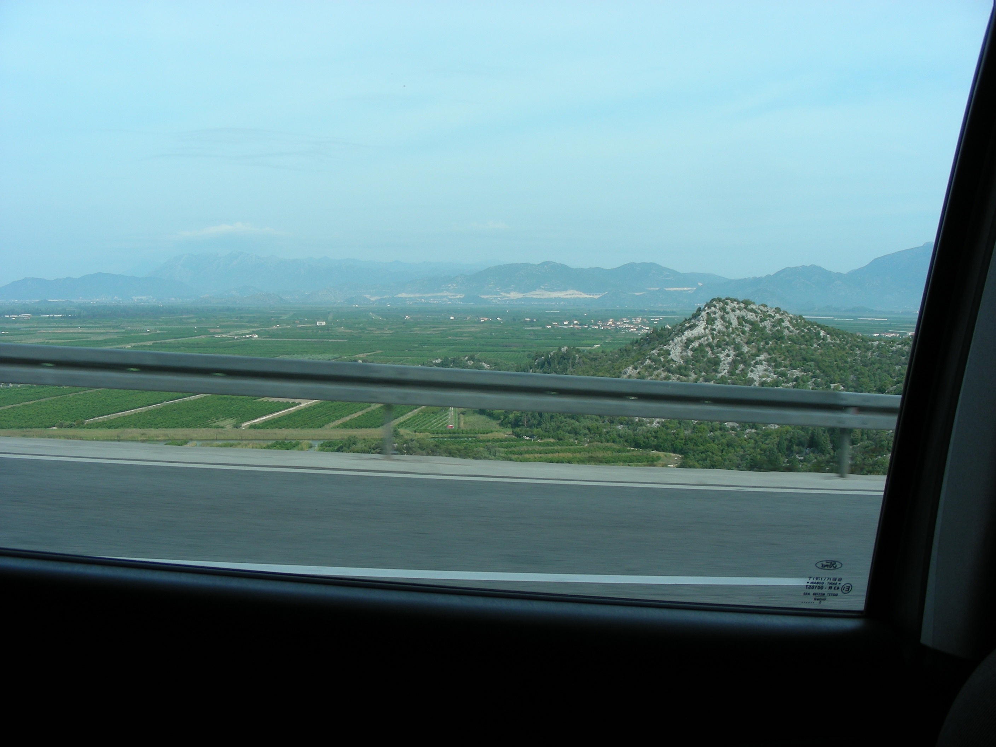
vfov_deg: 37.7
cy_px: 374
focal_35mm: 38
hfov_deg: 49.0
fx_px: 1093
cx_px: 498
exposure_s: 1/257
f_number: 4
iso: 50
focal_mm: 6.3
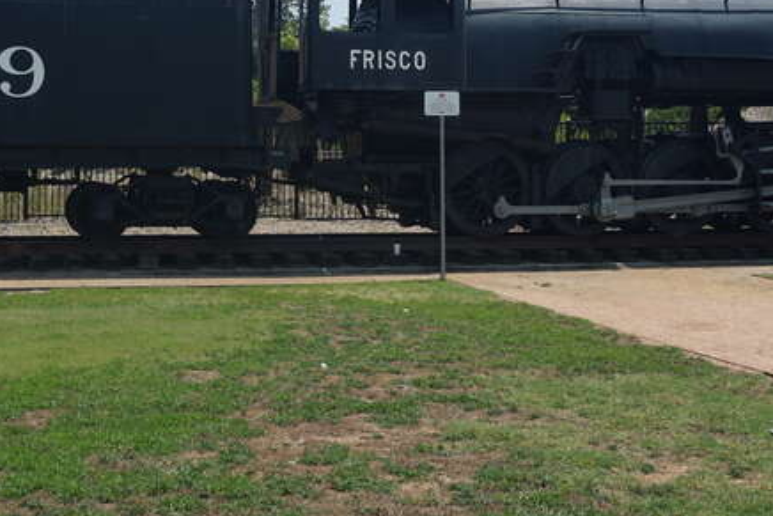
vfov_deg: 20.4
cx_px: 305
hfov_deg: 30.4
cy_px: 97
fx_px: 1418
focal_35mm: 66
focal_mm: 24
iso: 100
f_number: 9
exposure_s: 1/250
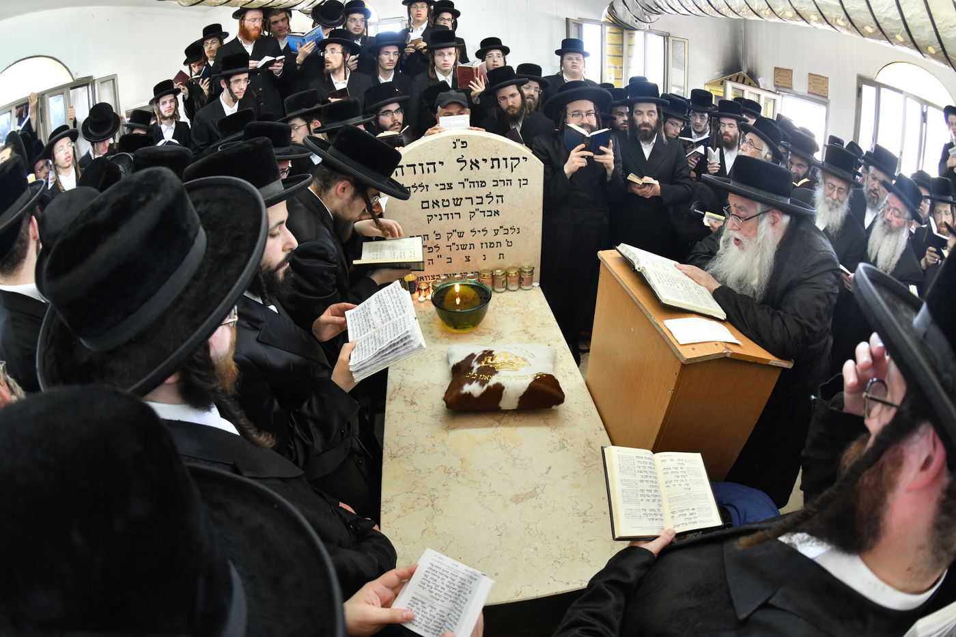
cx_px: 478
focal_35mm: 16
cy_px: 318
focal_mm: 16
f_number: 5.6
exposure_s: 1/125
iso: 1250
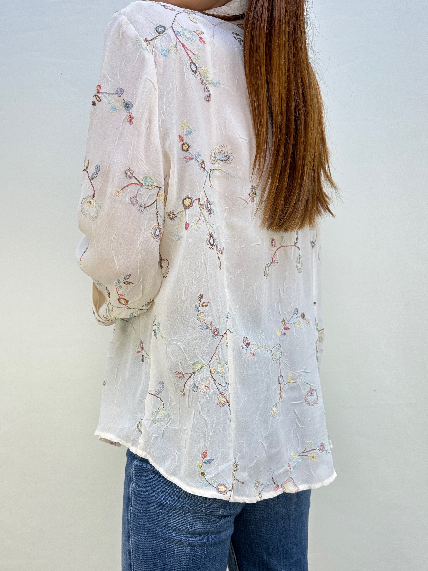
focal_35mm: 24
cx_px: 214
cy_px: 286
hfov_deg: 56.8
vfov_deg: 71.6
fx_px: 396
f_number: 1.78
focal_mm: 6.86
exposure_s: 1/486
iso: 80
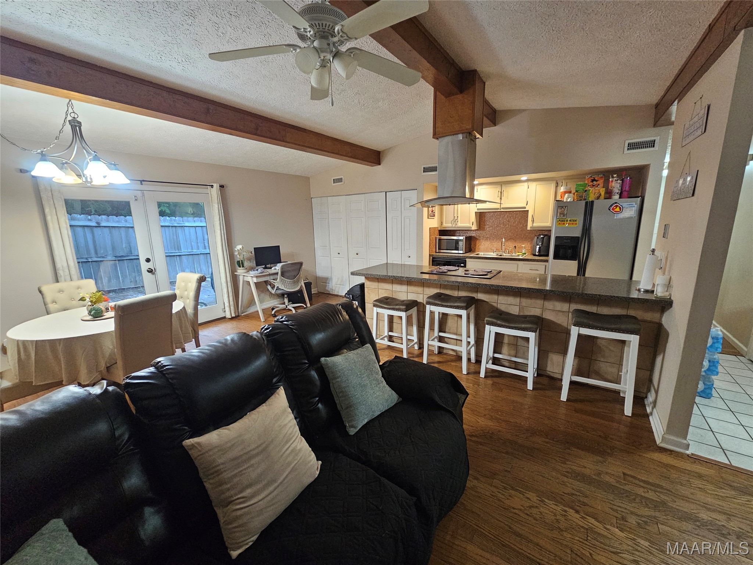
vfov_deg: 89.9
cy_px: 282
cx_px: 376
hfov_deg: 106.2
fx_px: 283
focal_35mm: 13
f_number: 2.2
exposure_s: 1/30
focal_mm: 2.2
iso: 500
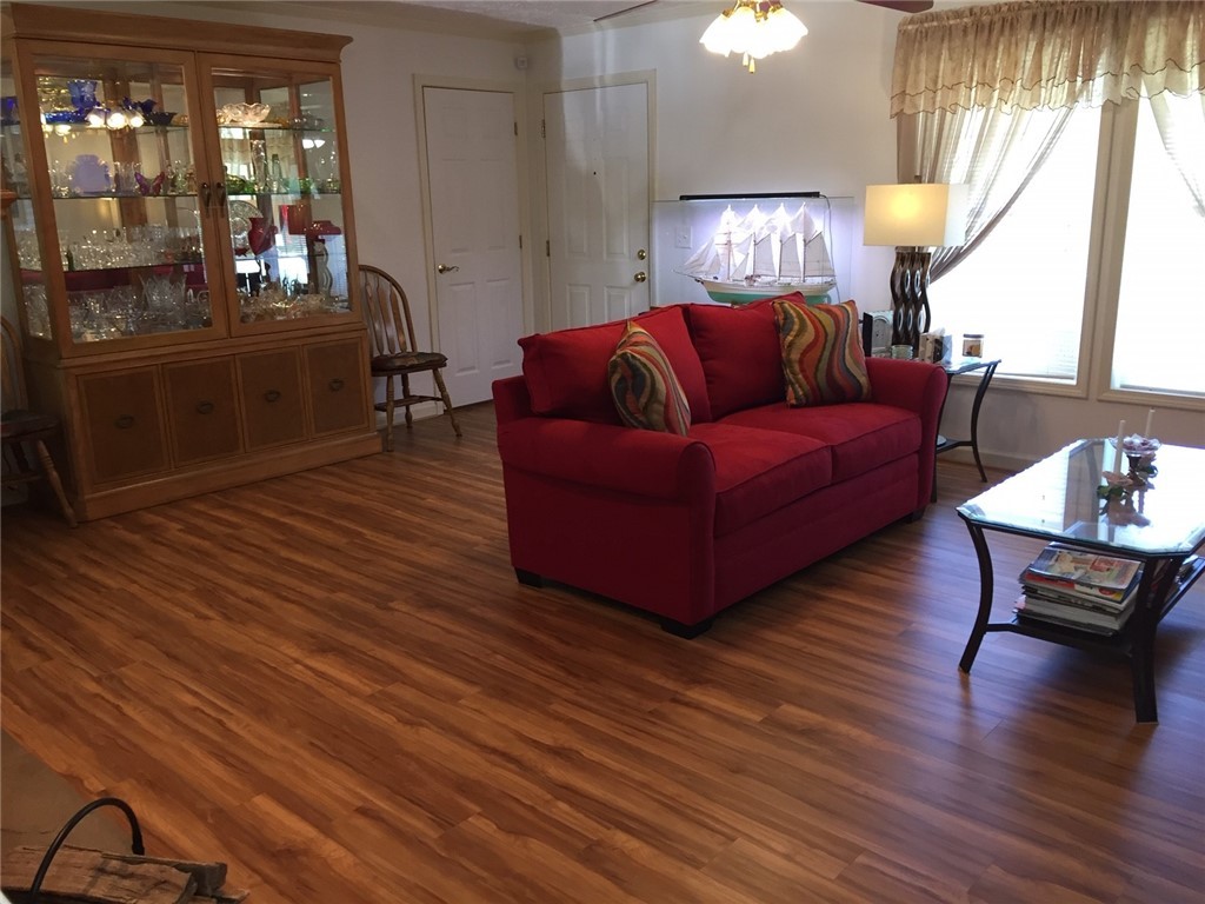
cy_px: 452
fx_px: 1010
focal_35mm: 29
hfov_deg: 61.7
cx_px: 602
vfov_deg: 48.2
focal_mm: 4.15
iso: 80
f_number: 2.2
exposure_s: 1/30
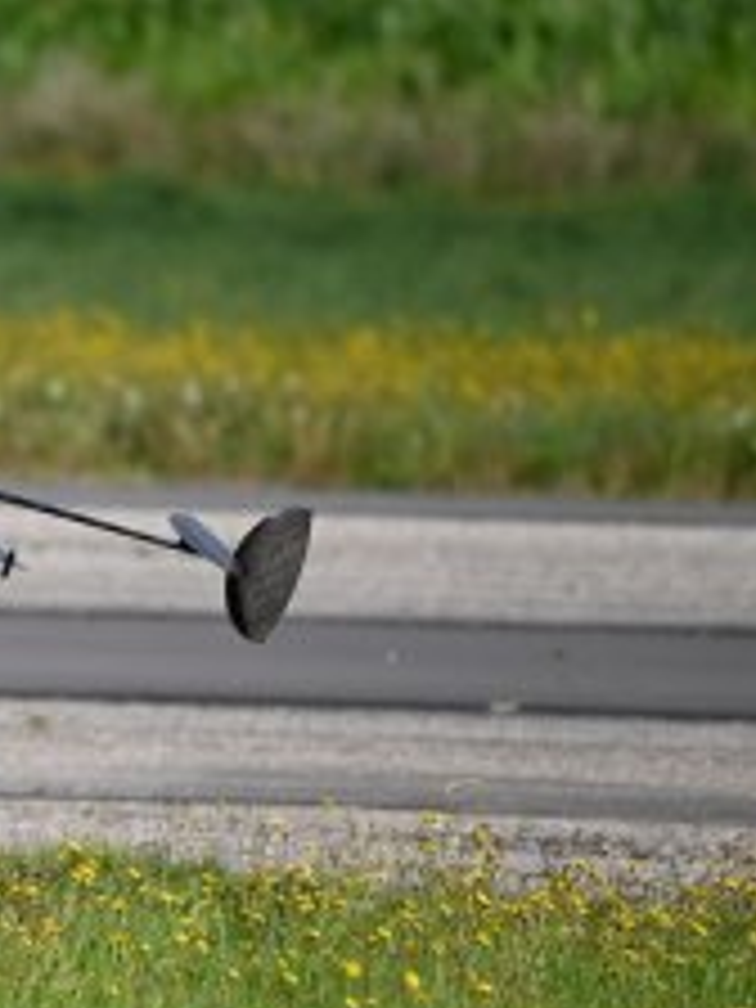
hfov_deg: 1.7
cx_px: -263
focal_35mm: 855
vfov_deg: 2.3
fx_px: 24897
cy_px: 742
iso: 320
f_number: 6.3
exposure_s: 1/1600
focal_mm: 400
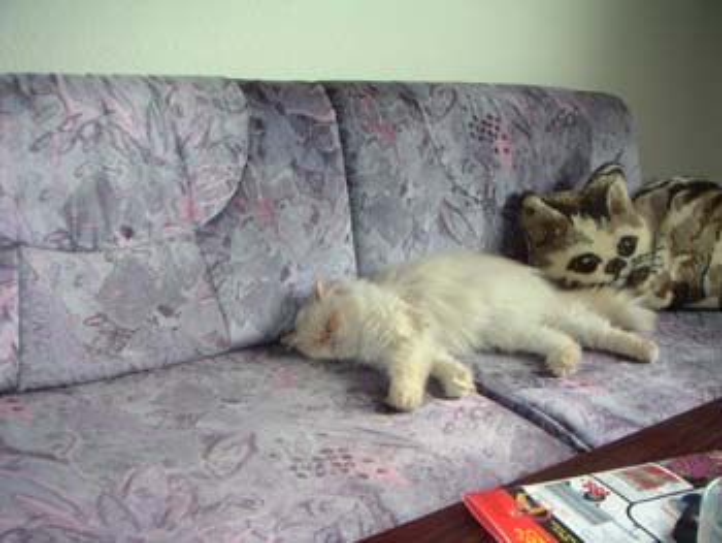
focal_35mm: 38
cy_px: 272
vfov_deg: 37.8
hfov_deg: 48.9
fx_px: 793
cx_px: 361
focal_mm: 6
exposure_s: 1/60
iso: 160
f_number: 2.8
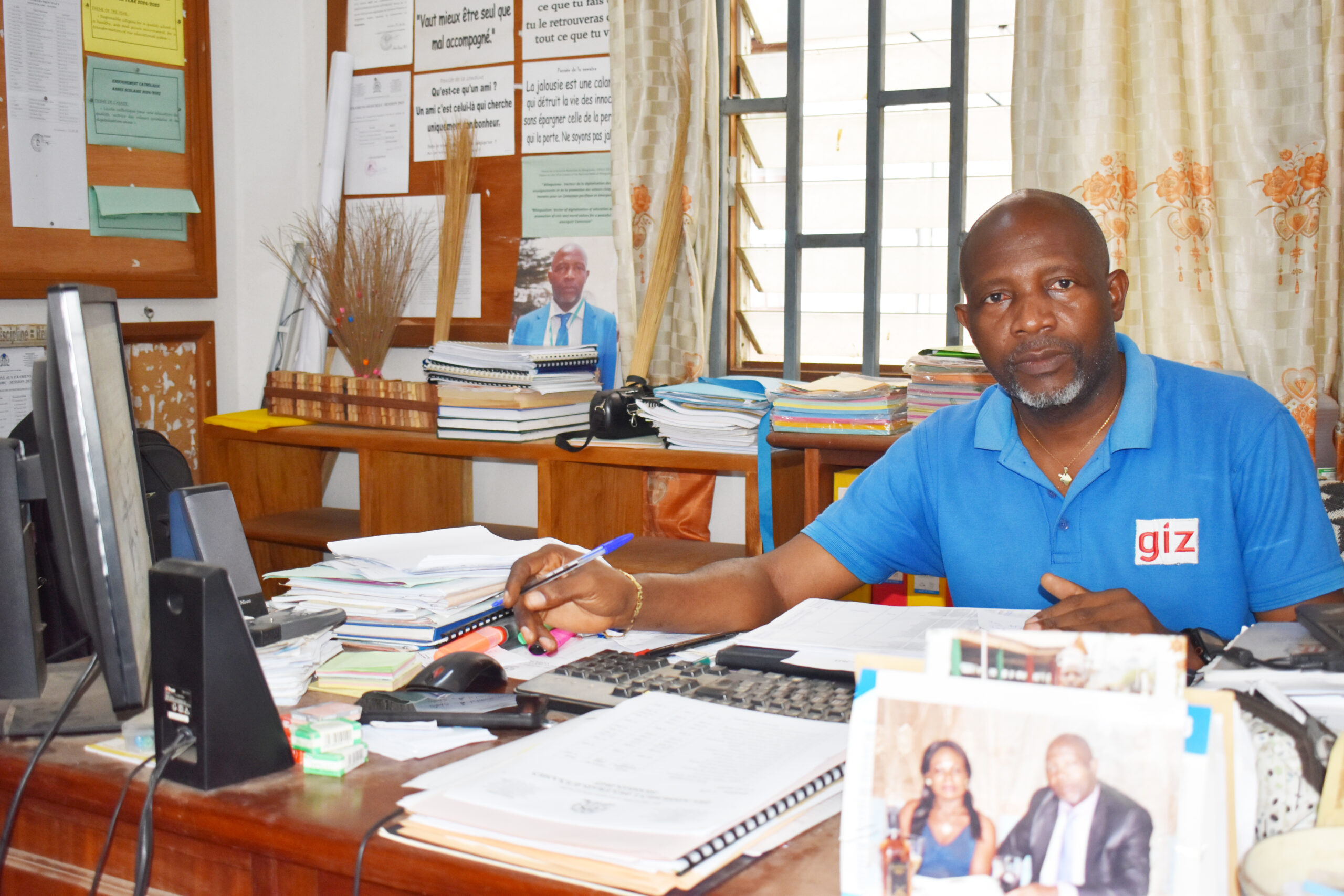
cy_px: 448
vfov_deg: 33.0
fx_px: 1512
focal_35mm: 40
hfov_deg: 47.9
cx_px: 672
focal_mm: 27
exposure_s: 1/125
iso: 800
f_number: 4
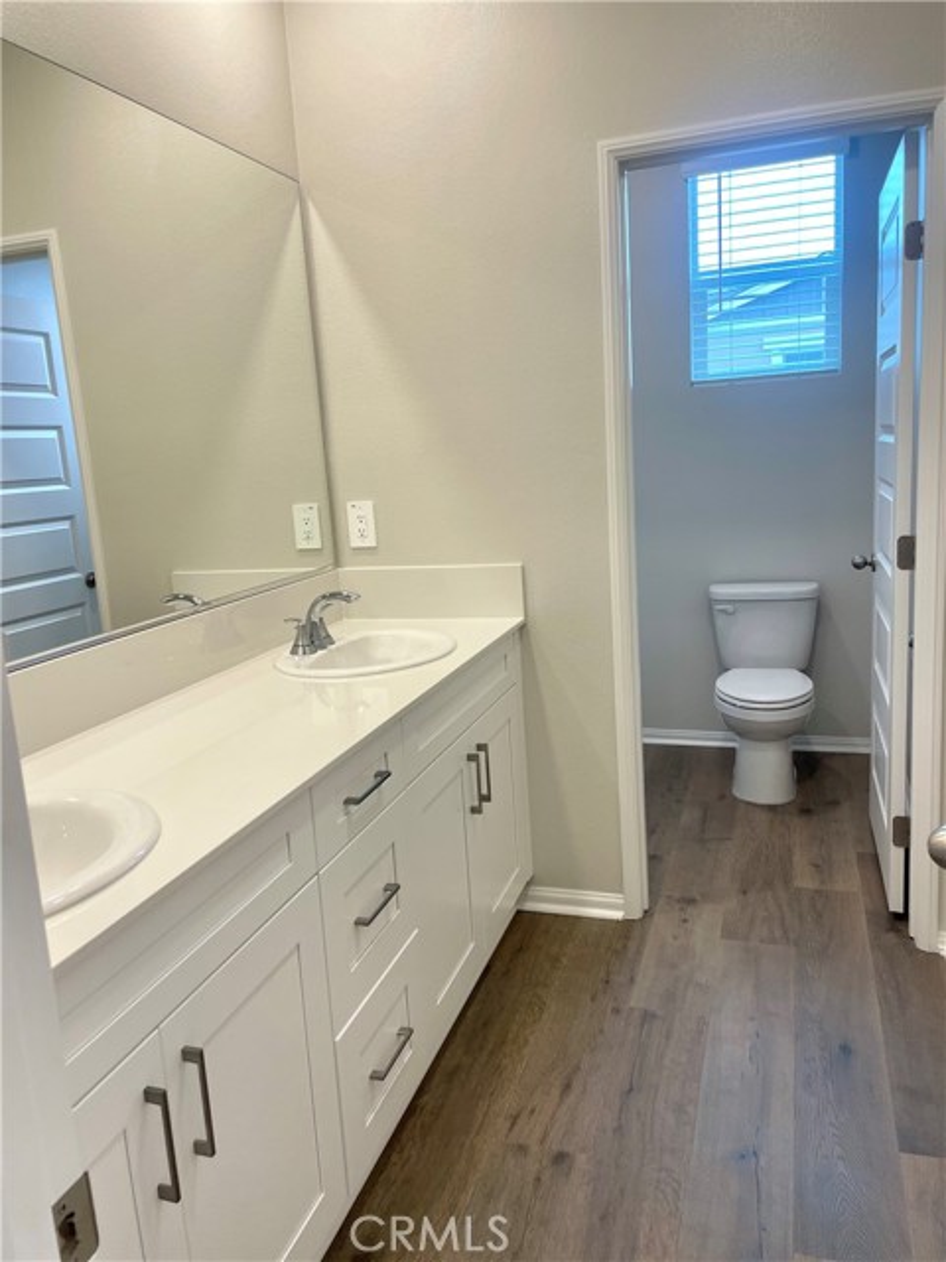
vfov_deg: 67.3
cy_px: 631
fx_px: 947
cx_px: 473
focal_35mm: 26
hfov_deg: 53.1
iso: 64
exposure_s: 1/120
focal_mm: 4.2
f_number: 1.6
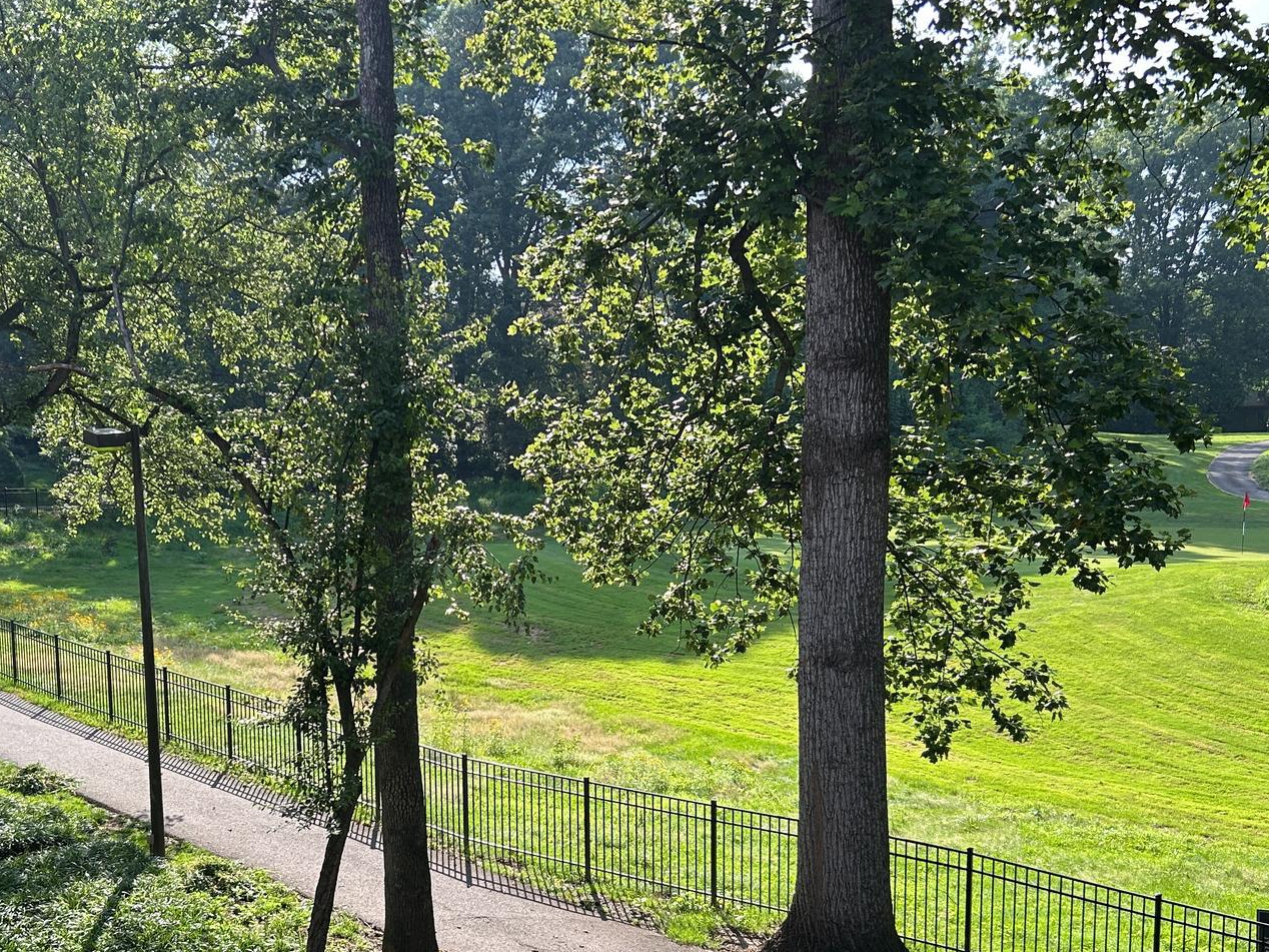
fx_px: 1540
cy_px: 649
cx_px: 442
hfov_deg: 44.3
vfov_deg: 34.0
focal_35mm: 42
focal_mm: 5.7
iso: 50
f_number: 1.5
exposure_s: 1/814
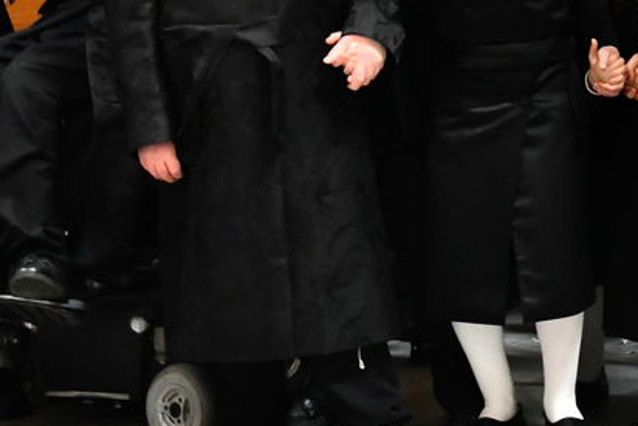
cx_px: 861
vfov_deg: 8.4
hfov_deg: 12.2
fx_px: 2890
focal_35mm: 163
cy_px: 66
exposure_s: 1/160
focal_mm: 48
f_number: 5
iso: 4000
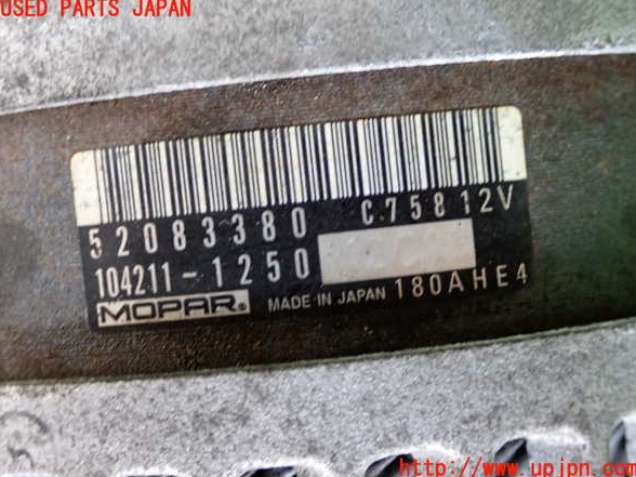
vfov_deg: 28.6
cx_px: 319
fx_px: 937
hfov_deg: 37.5
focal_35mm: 51
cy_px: 239
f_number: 3.2
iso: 640
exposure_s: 1/50
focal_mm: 9.01
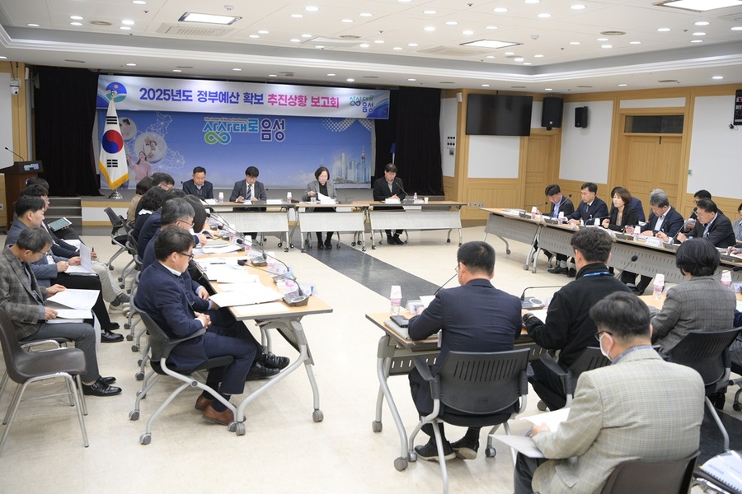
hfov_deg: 55.8
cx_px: 371
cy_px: 247
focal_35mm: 34
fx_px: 701
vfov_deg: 38.9
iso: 3200
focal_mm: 34
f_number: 4
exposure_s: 1/250
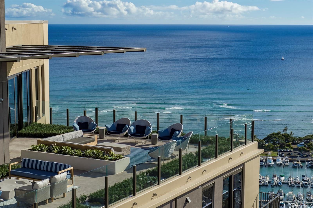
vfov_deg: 18.2
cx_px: 156
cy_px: 104
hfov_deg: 27.0
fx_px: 652
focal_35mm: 75
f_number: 7.1
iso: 100
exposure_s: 1/240
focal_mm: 50
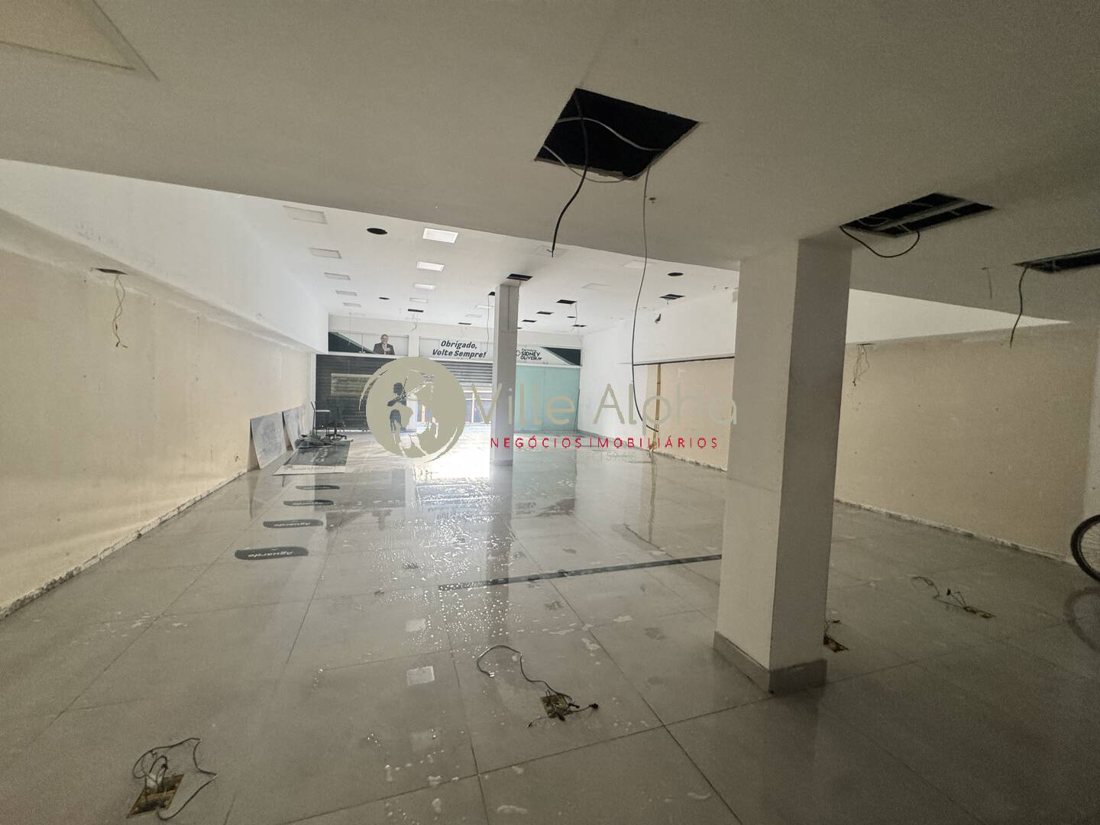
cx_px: 550
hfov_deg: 102.1
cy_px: 412
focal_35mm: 14
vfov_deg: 85.7
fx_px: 445
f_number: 2.2
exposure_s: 1/60
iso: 320
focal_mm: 2.22
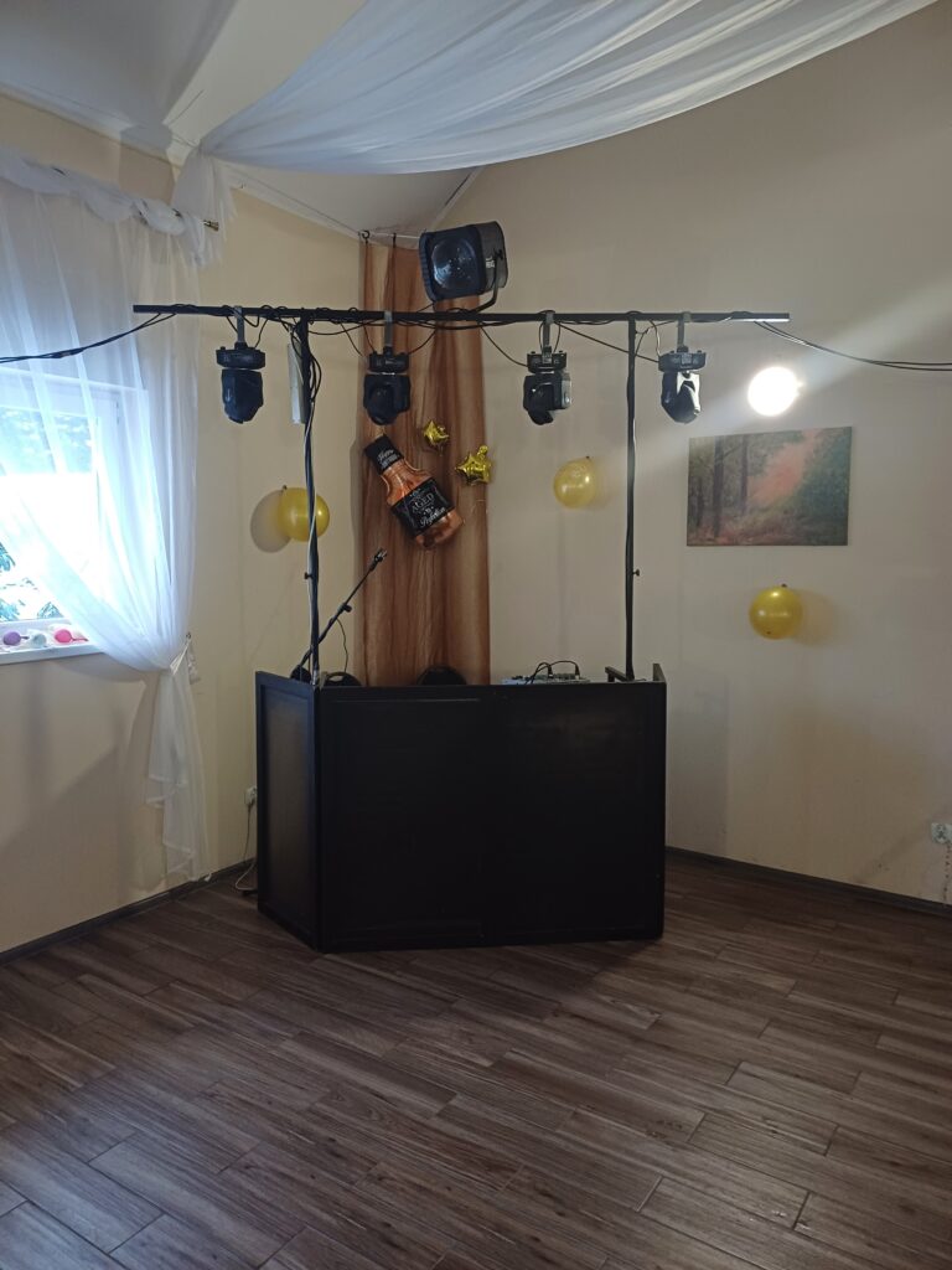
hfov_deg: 54.9
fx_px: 917
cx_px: 476
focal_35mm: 25
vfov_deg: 69.4
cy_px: 635
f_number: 1.8
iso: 320
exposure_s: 1/33
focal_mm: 4.65
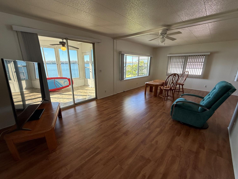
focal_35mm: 15
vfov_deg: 81.7
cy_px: 93
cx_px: 117
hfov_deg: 98.2
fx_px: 103
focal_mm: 2.22
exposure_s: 1/130
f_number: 2.2
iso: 64
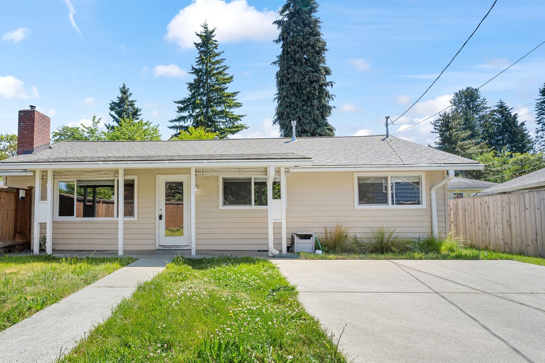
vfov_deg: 61.8
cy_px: 200
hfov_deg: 82.8
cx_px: 213
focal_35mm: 20
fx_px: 303
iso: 100
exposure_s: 1/100
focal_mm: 16
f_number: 11
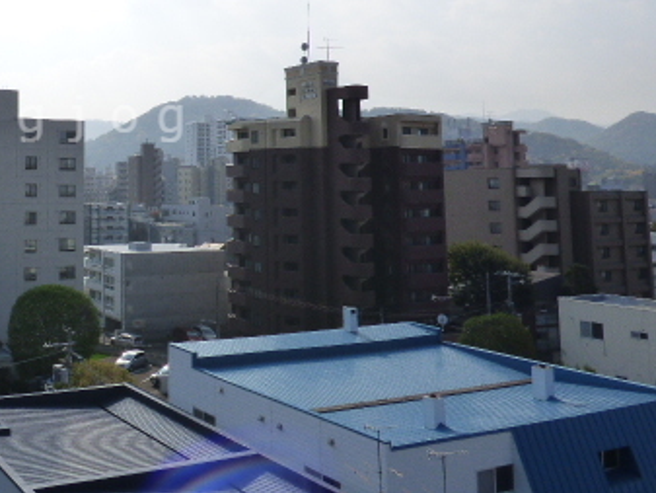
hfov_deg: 44.4
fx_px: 720
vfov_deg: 36.8
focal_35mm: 38
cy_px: 119
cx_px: 60
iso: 160
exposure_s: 1/2000
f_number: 4
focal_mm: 3.58
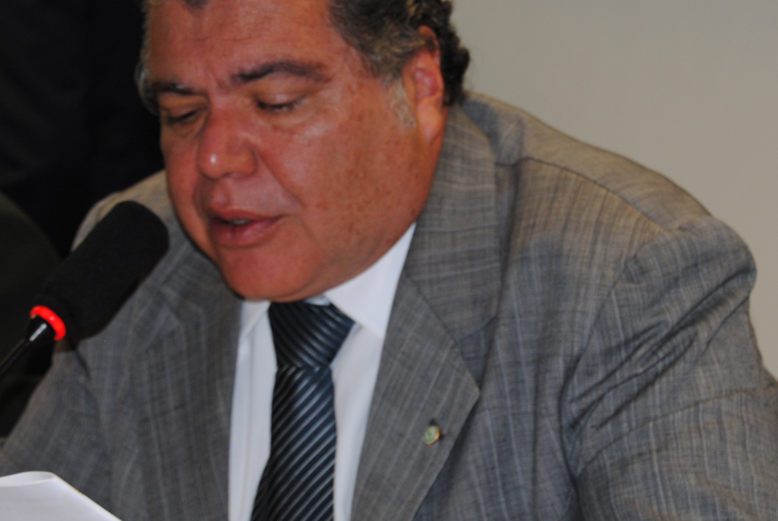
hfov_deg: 12.7
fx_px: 3483
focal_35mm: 161
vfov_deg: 8.6
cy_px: 262
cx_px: 368
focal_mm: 55
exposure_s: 1/60
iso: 200
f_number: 5.6
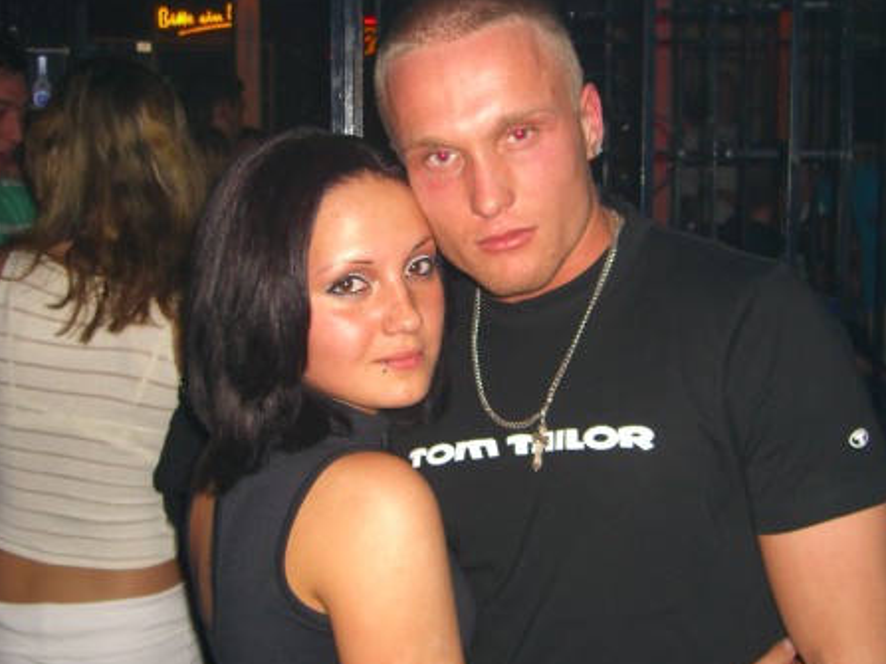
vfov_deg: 28.5
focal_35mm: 51
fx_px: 1305
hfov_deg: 37.5
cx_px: 436
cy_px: 315
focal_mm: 7.9
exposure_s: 1/60
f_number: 2.8
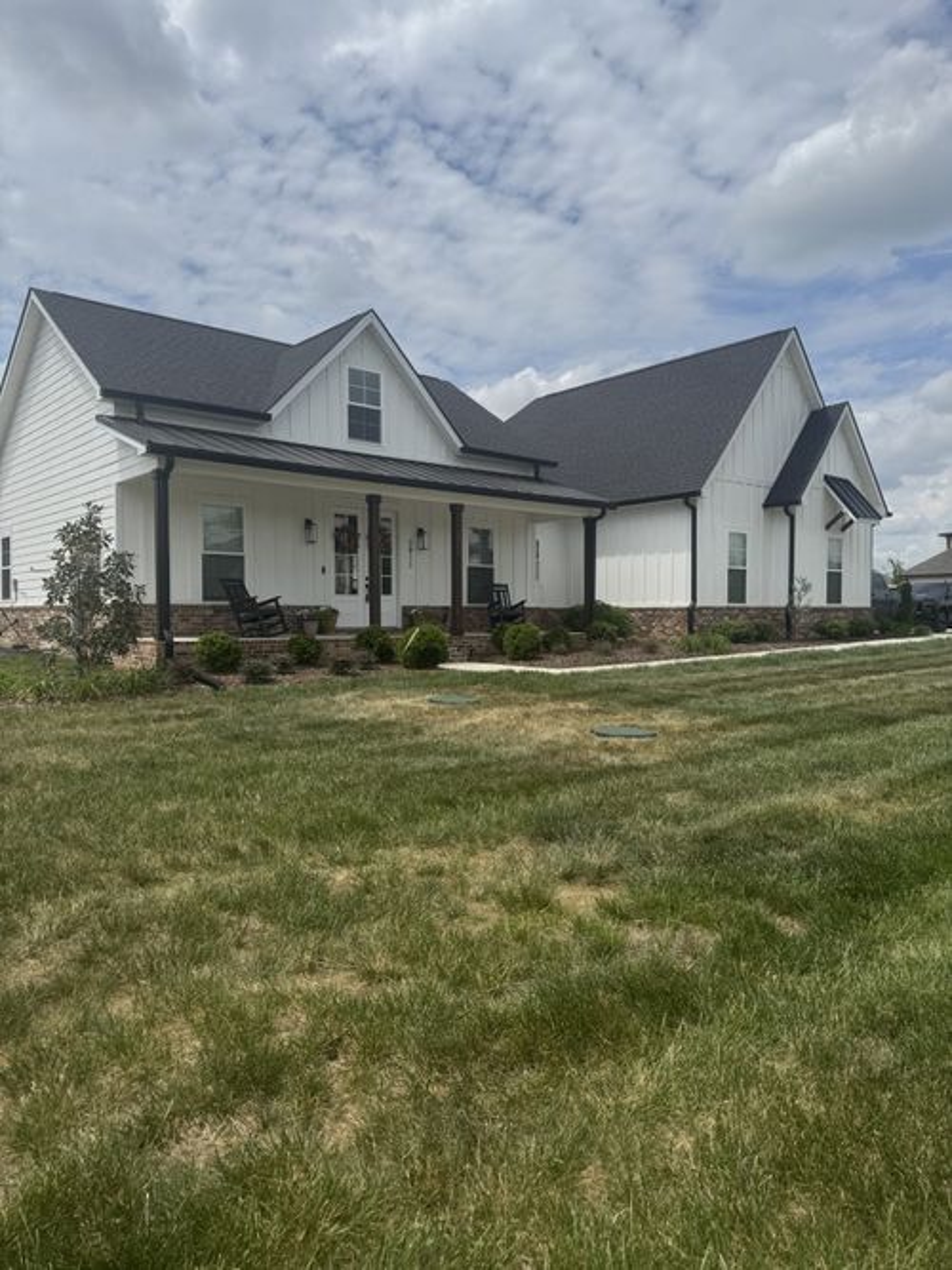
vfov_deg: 71.6
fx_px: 880
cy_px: 635
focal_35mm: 24
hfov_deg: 56.8
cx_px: 476
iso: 80
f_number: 1.78
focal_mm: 6.76
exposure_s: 1/7937
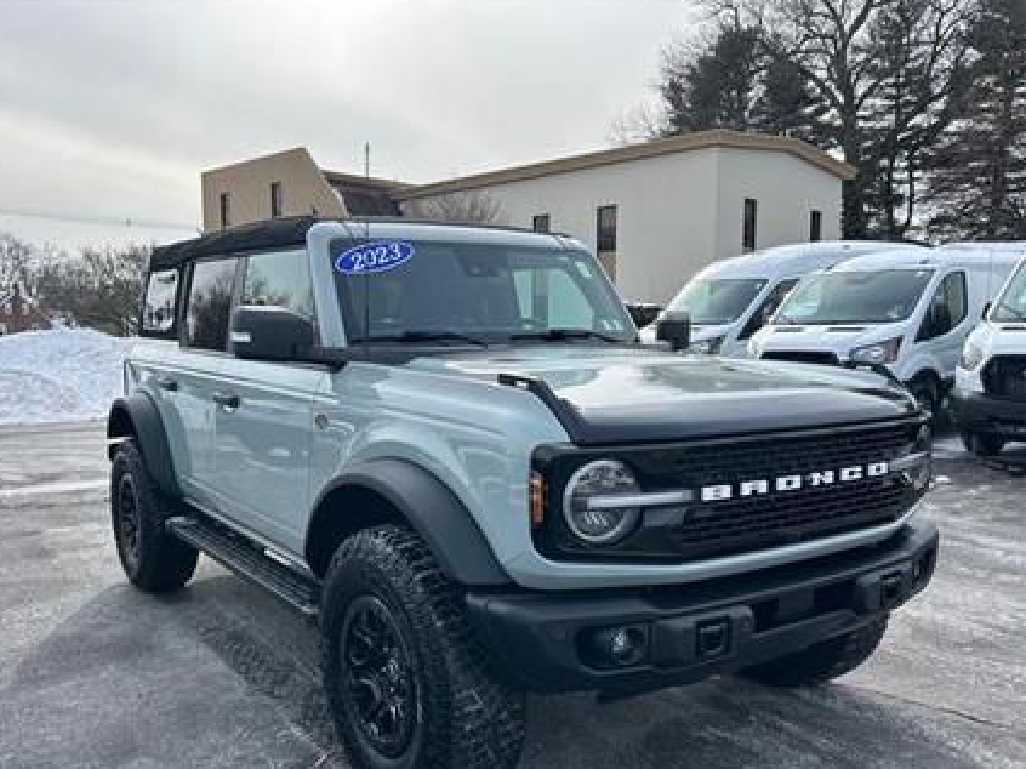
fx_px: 919
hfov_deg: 58.4
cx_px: 497
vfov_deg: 45.3
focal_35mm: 31
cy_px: 444
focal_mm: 5.7
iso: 50
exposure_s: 1/2841
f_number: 1.5
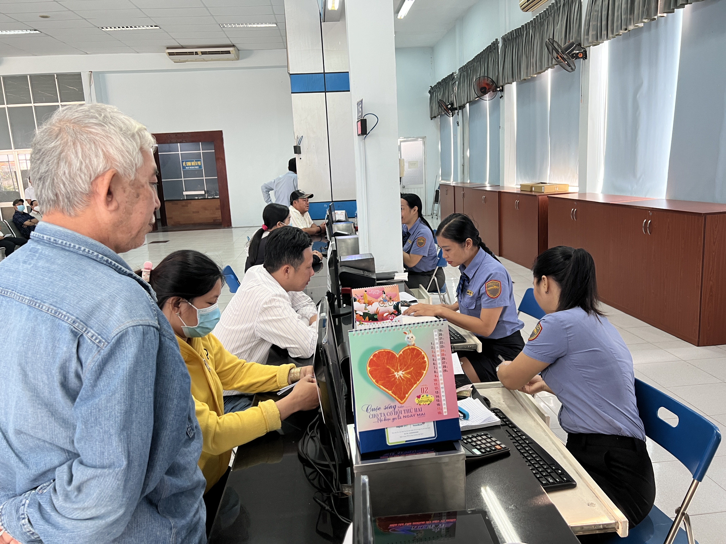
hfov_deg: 67.3
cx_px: 363
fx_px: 545
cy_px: 272
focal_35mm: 26
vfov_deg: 53.1
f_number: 1.5
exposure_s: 1/50
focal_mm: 5.7
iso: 80
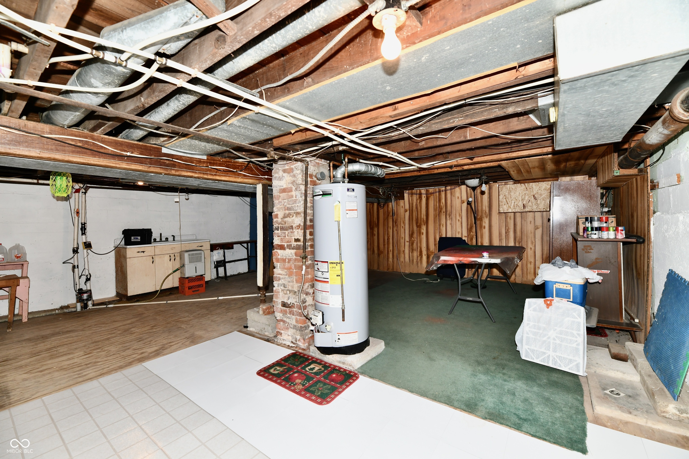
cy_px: 230
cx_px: 344
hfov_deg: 104.3
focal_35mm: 14
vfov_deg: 81.2
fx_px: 268
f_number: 6.3
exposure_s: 1/60
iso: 640
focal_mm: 14
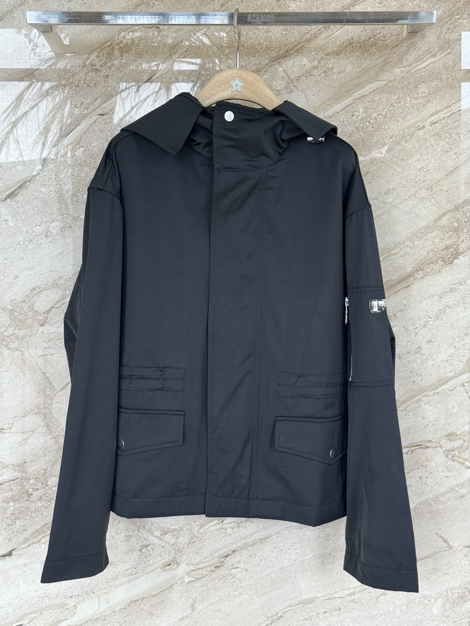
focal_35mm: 48
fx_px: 869
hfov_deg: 30.3
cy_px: 313
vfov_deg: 39.7
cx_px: 235
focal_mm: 6.76
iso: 50
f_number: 1.78
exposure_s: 1/100
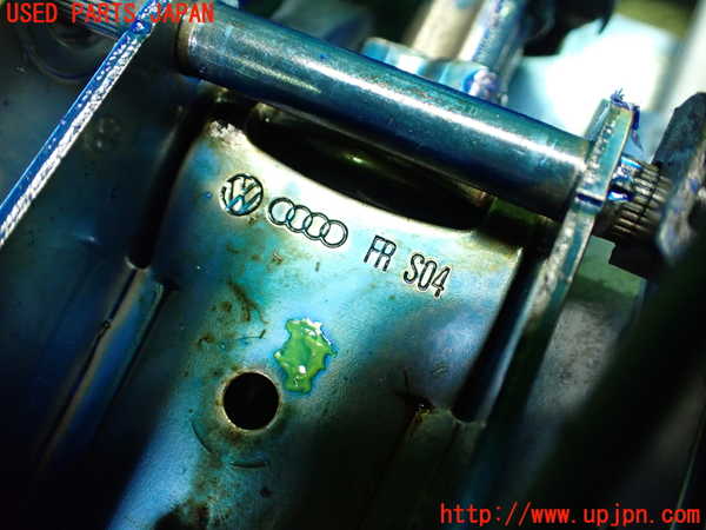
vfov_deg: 46.8
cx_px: 353
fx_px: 612
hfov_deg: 60.0
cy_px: 265
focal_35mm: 30
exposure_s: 1/50
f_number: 2.3
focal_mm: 5.4
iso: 800
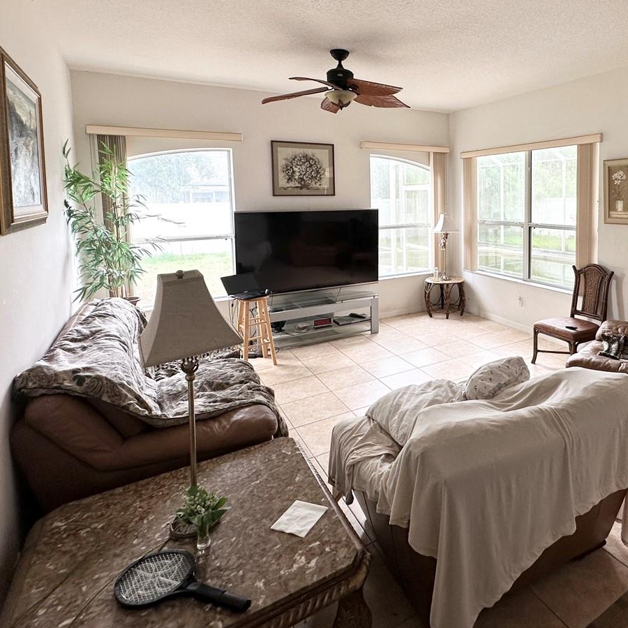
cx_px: 447
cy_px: 229
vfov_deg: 68.4
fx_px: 452
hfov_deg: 66.5
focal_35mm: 22
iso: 80
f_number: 2.2
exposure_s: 1/99
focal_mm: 2.22
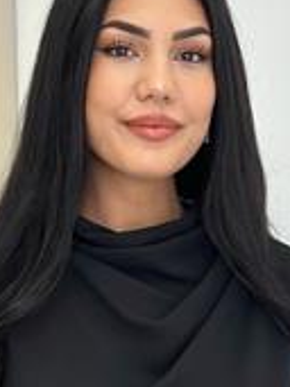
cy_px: 449
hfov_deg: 9.9
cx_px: 111
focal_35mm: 150
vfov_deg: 12.9
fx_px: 1678
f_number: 1.78
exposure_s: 1/219
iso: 80
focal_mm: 6.86
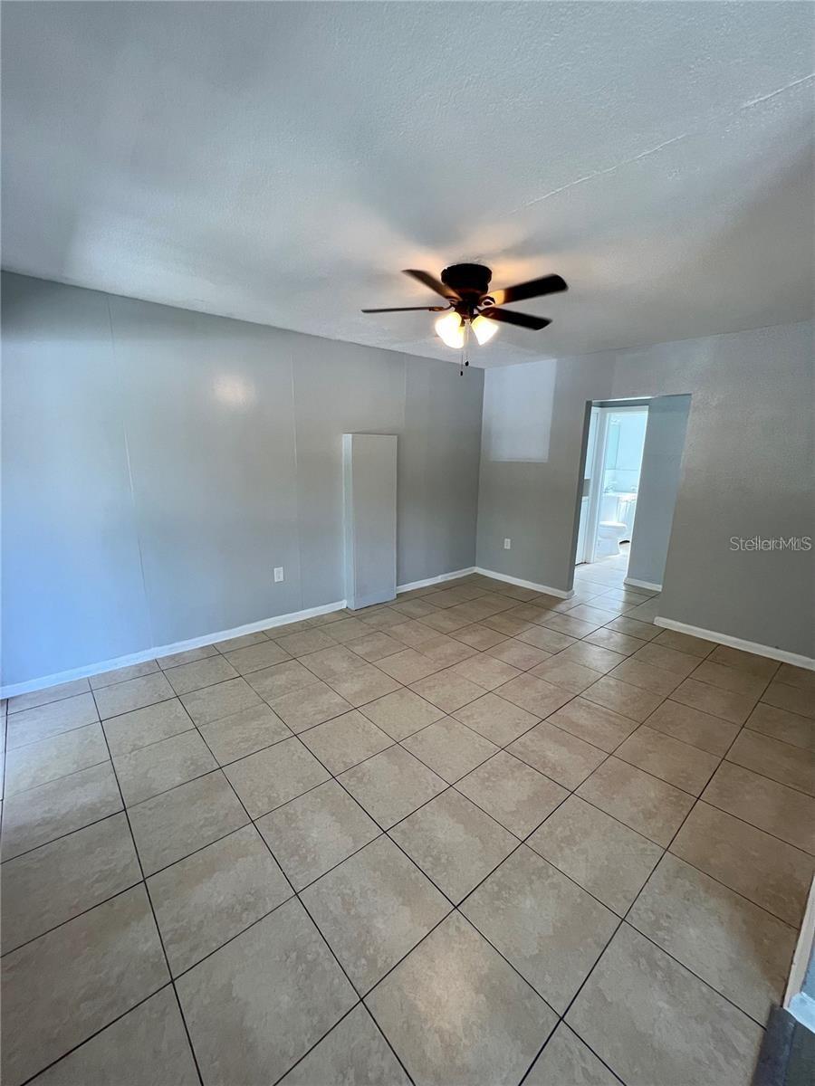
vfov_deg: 106.2
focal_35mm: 13
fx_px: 408
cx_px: 408
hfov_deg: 89.9
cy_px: 543
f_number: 1.8
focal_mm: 1.57
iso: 125
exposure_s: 1/120
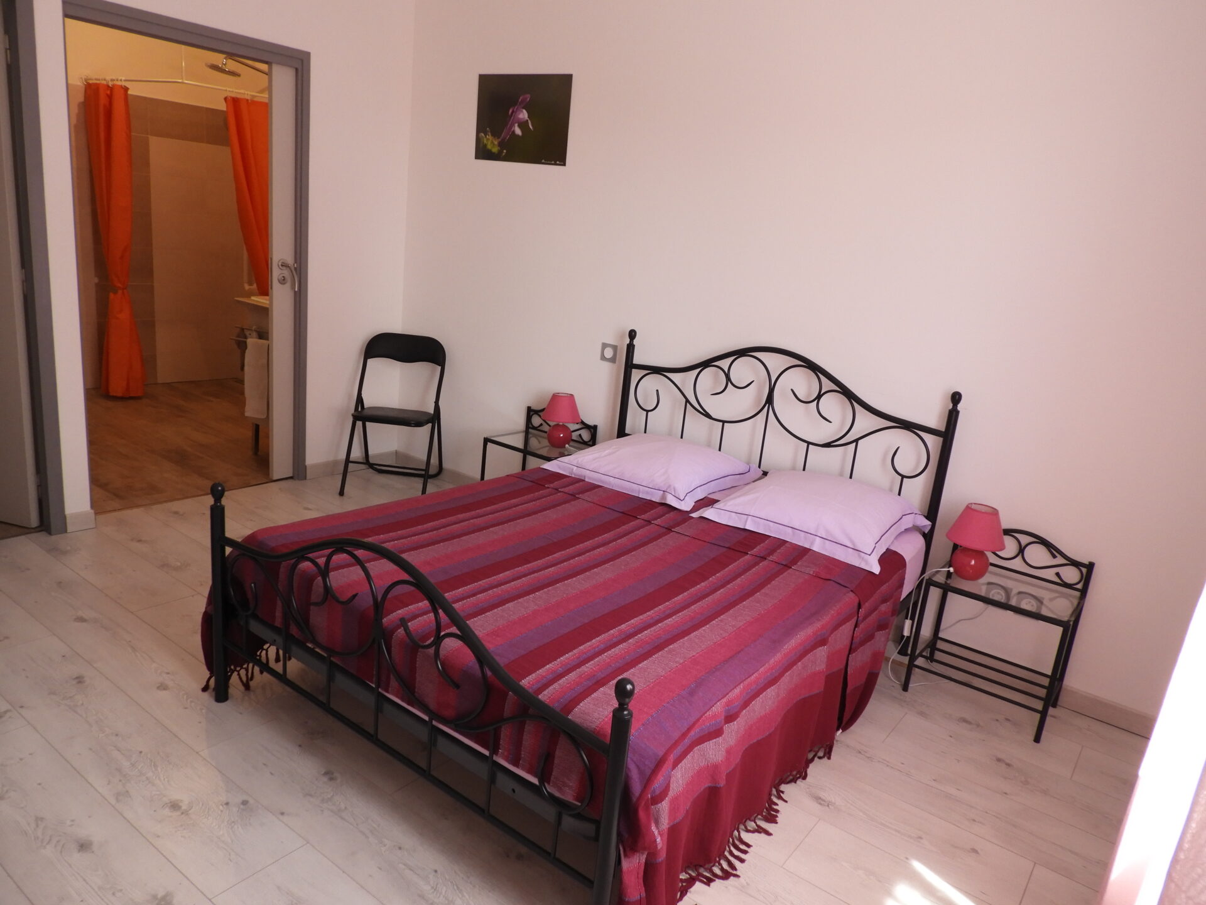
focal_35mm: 24
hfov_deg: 71.6
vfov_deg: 56.8
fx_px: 836
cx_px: 603
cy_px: 452
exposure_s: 1/30
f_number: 3.3
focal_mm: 4.3
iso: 200
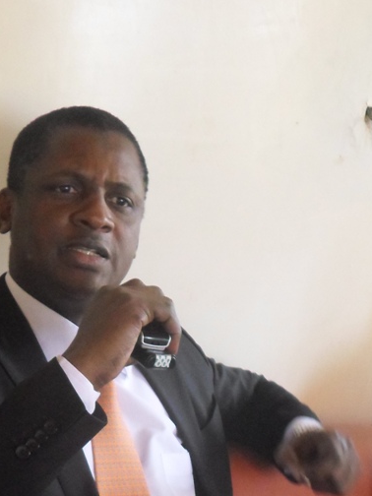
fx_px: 874
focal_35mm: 61
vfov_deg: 30.3
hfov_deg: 24.0
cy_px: 449
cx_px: 139
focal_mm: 5.5
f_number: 2.7
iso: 400
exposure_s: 1/30
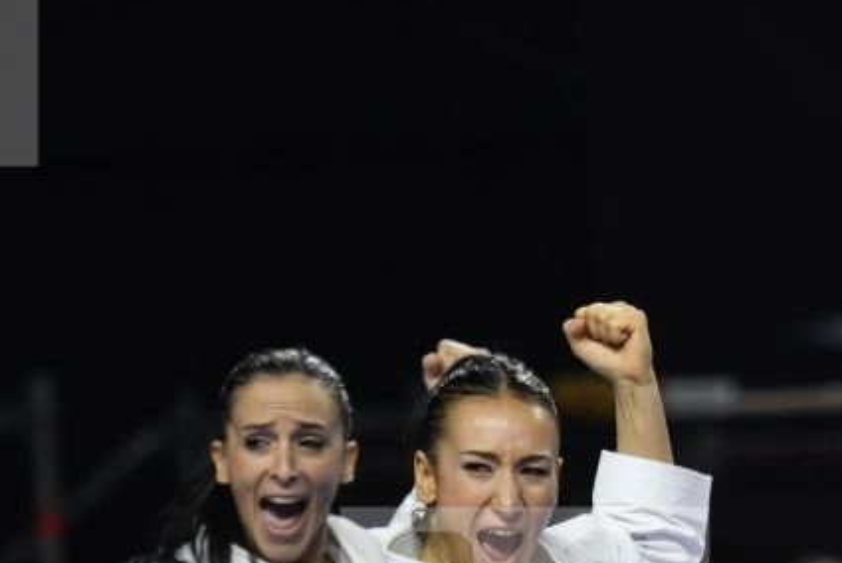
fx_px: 15353
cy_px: 688
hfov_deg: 3.1
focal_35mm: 656
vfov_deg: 2.1
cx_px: 1197
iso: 800
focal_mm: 155
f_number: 2.8
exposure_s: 1/800
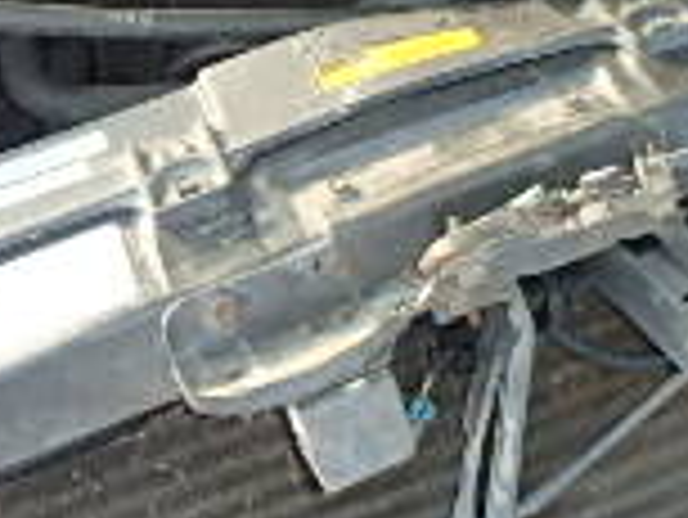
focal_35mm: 88
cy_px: 23
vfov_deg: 16.5
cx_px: 648
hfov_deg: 21.6
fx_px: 1750
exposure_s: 1/60
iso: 160
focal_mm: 3.7
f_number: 3.5
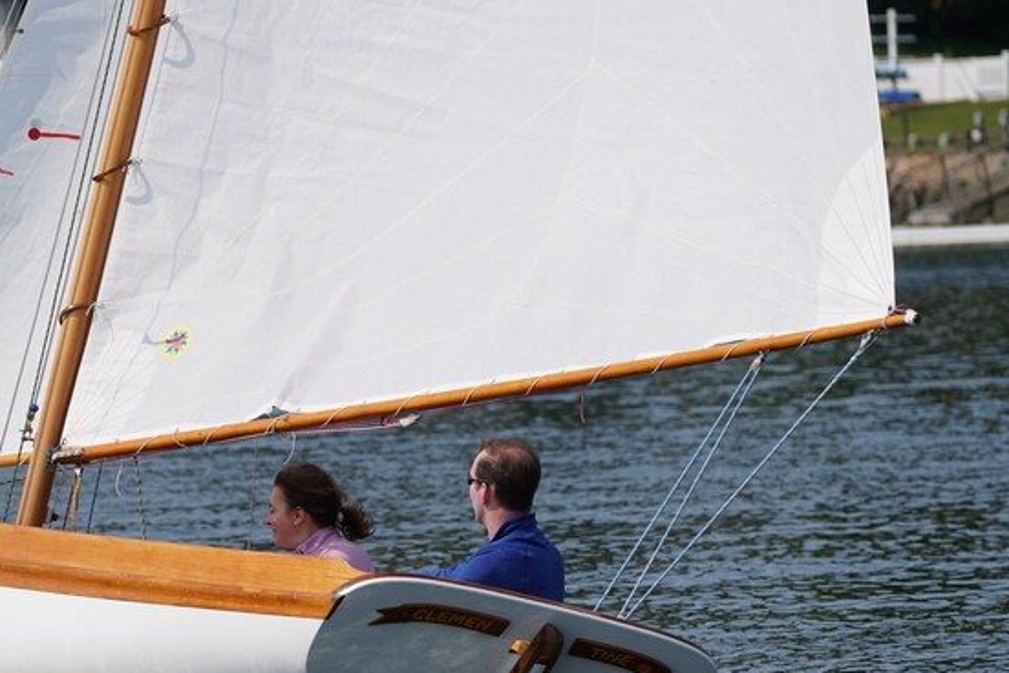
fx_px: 9136
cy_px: 447
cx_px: 292
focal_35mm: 326
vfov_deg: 4.2
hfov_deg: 6.3
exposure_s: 1/1000
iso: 100
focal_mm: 150
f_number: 5
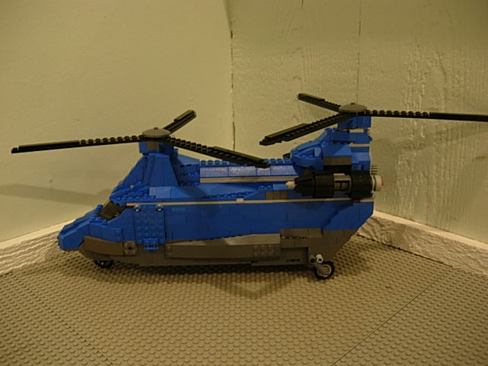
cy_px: 183
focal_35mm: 36
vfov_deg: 39.7
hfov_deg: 51.4
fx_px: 508
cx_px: 244
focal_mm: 7.5
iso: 79
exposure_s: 1/4
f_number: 2.7
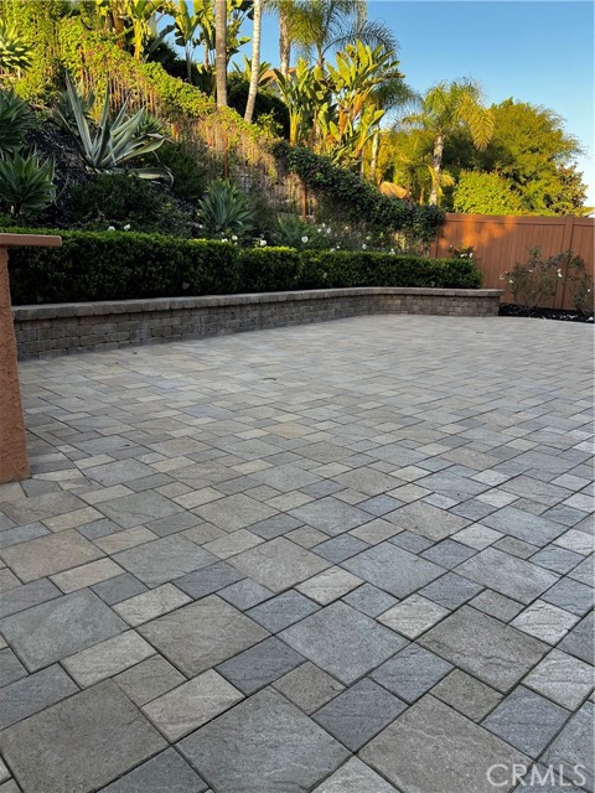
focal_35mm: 26
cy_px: 396
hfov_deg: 53.1
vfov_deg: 67.3
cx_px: 298
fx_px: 596
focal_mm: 5.7
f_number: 1.5
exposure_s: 1/368
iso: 50
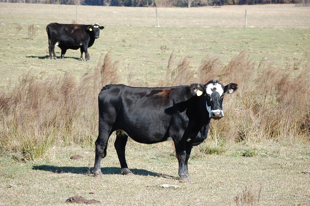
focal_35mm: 123
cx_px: 155
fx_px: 1058
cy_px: 103
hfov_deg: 16.7
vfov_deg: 11.1
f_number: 5.6
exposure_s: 1/500
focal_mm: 82
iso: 250
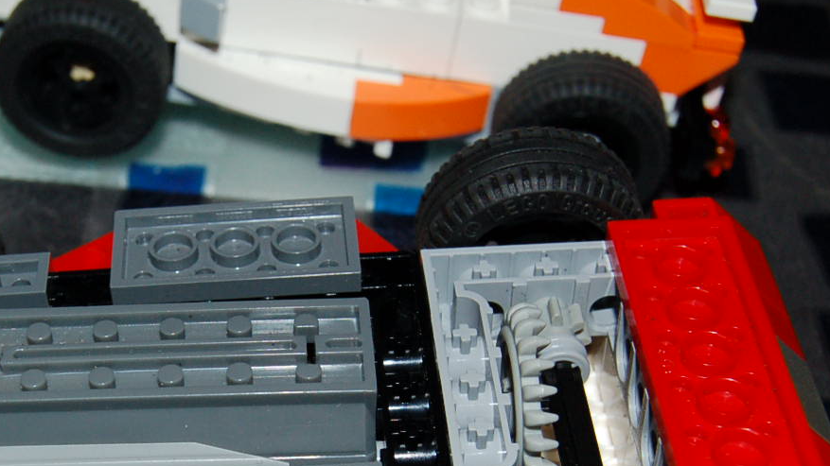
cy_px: 407
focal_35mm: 70
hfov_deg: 29.7
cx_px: 219
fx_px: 1540
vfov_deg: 17.0
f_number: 8
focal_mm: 26
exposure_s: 1/125
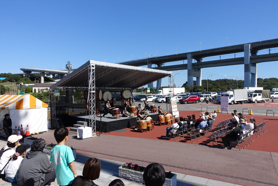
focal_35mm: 24
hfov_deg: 73.7
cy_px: 93
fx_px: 185
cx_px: 139
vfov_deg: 53.1
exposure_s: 1/640
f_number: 5.6
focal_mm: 8.8
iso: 125
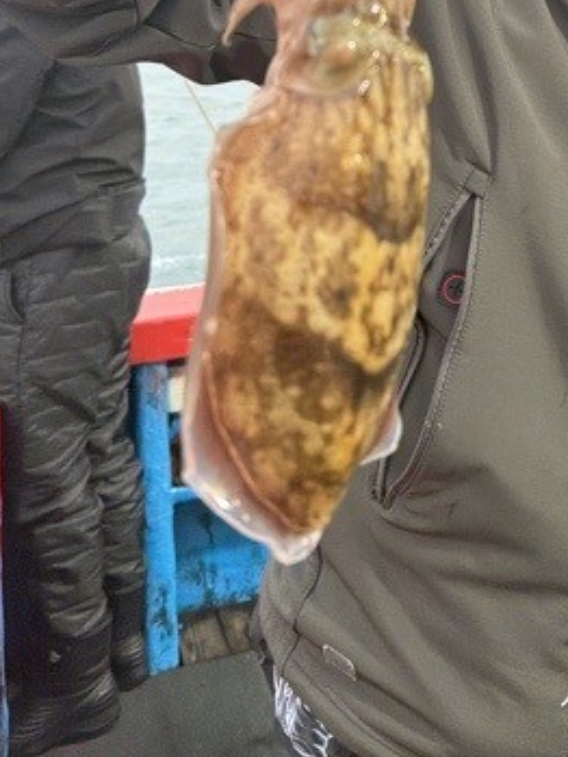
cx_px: 481
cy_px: 72
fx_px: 962
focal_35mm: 44
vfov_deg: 39.7
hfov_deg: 31.7
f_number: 1.78
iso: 800
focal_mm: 6.76
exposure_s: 1/179
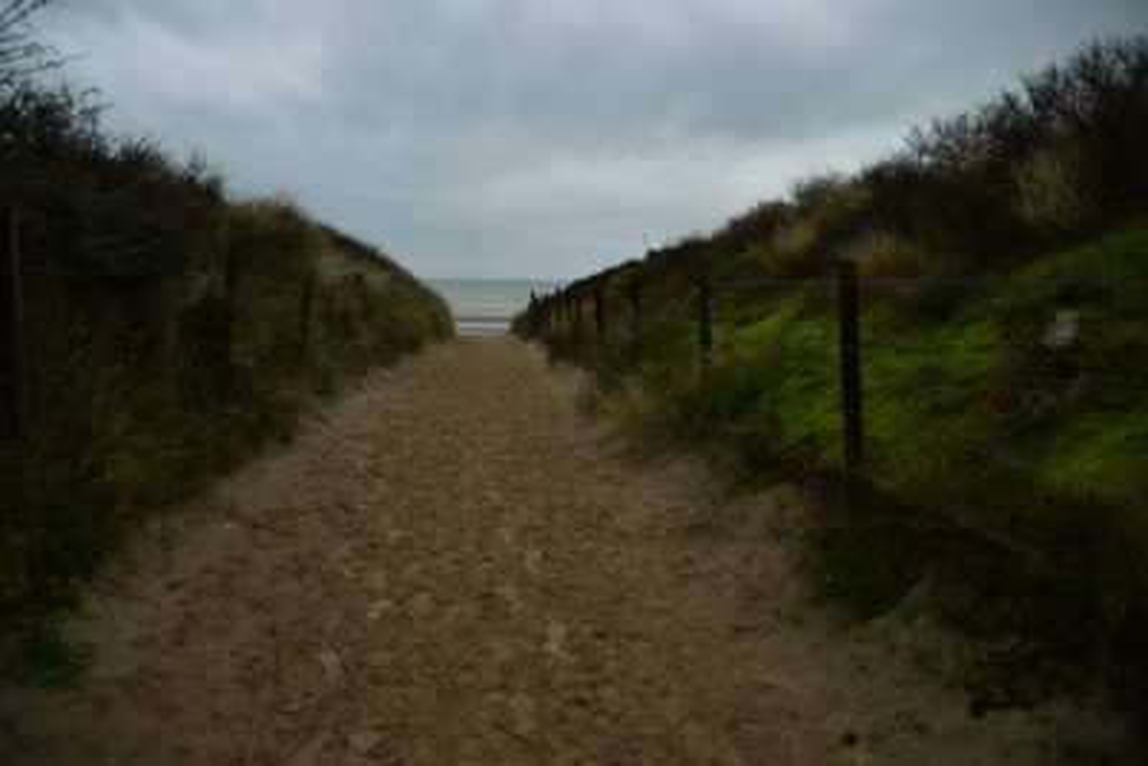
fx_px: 766
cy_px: 383
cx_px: 574
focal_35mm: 24
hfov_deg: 73.7
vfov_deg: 53.2
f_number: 3.5
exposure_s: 1/125
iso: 100
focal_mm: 16
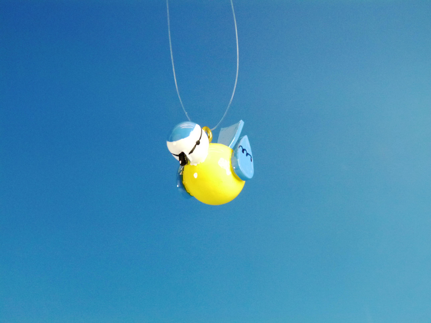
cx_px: 216
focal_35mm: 42
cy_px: 162
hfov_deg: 44.8
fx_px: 523
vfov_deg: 34.3
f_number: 3.6
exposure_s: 1/320
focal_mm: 7.6
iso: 400
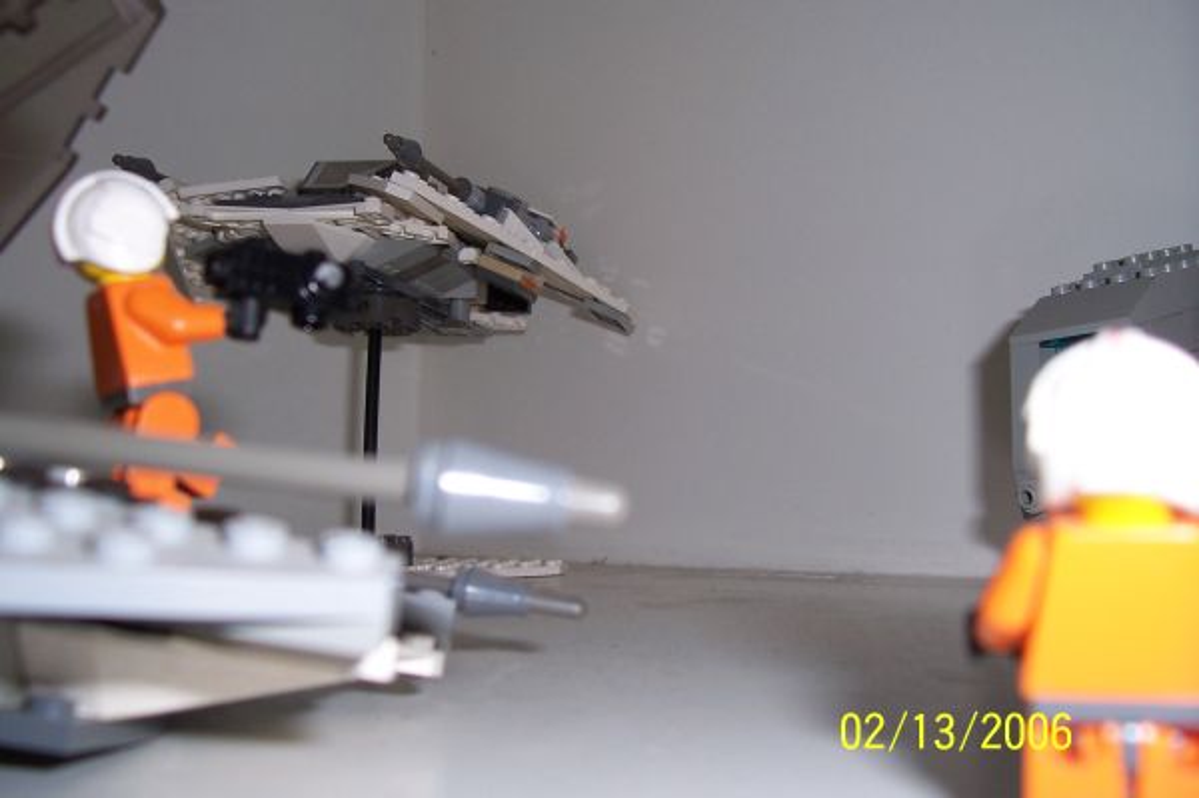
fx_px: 1131
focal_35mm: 34
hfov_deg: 55.8
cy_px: 399
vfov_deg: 38.8
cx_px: 600
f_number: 2.7
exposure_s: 1/60
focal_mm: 5.6
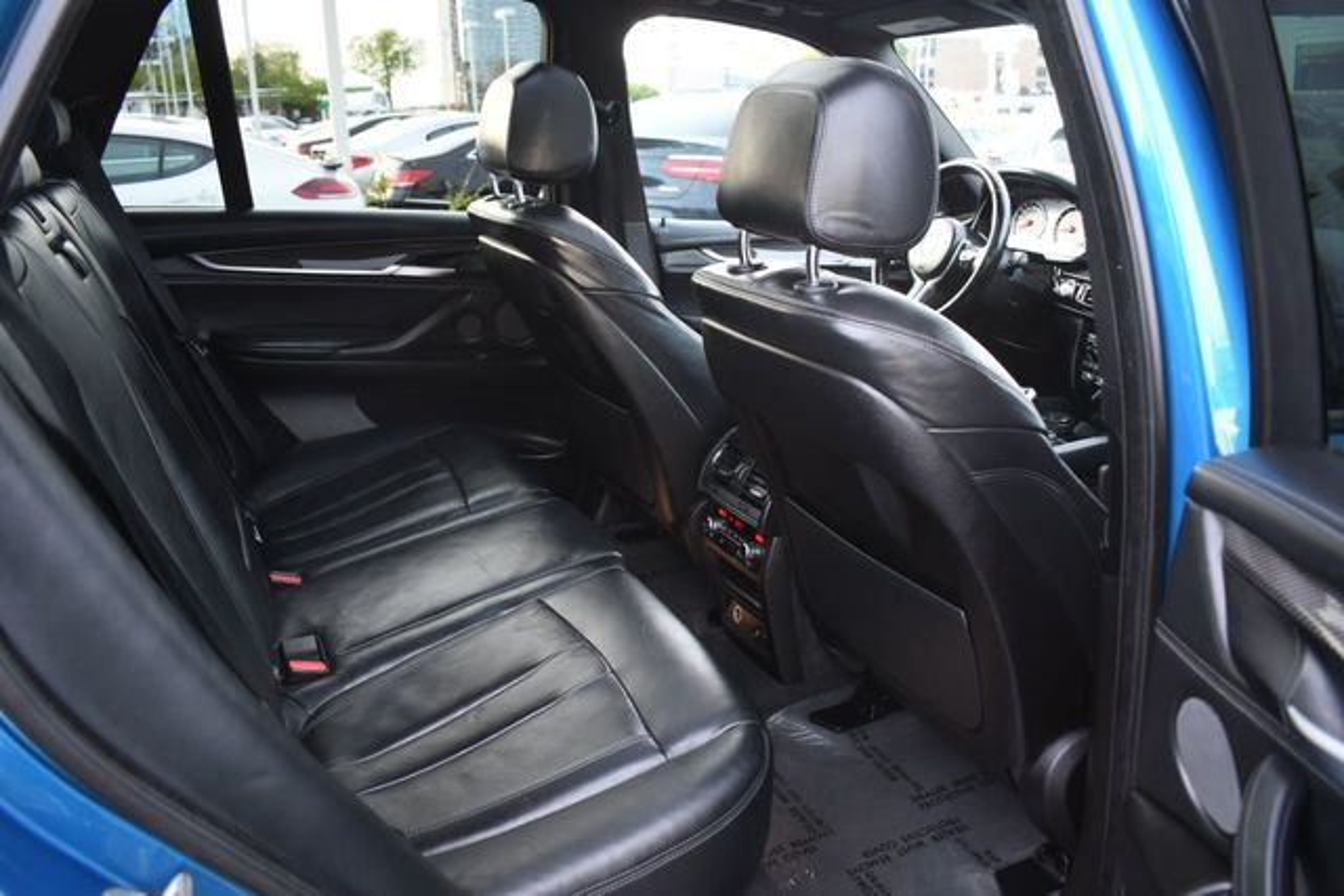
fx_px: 1008
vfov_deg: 48.0
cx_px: 672
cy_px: 448
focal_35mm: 27
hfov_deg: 67.4
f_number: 3.5
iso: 250
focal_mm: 18
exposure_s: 1/30
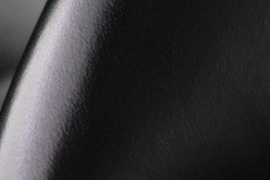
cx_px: 332
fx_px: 1177
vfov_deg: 7.7
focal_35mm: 157
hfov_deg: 12.7
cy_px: 525
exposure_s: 1/30
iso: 1600
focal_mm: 16
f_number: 3.5
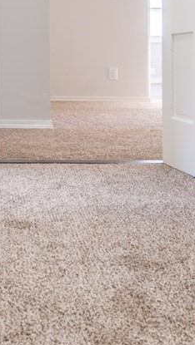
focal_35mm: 62
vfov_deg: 33.4
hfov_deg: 18.4
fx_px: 569
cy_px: 102
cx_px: -43
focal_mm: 16
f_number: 8
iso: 100
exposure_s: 1/15
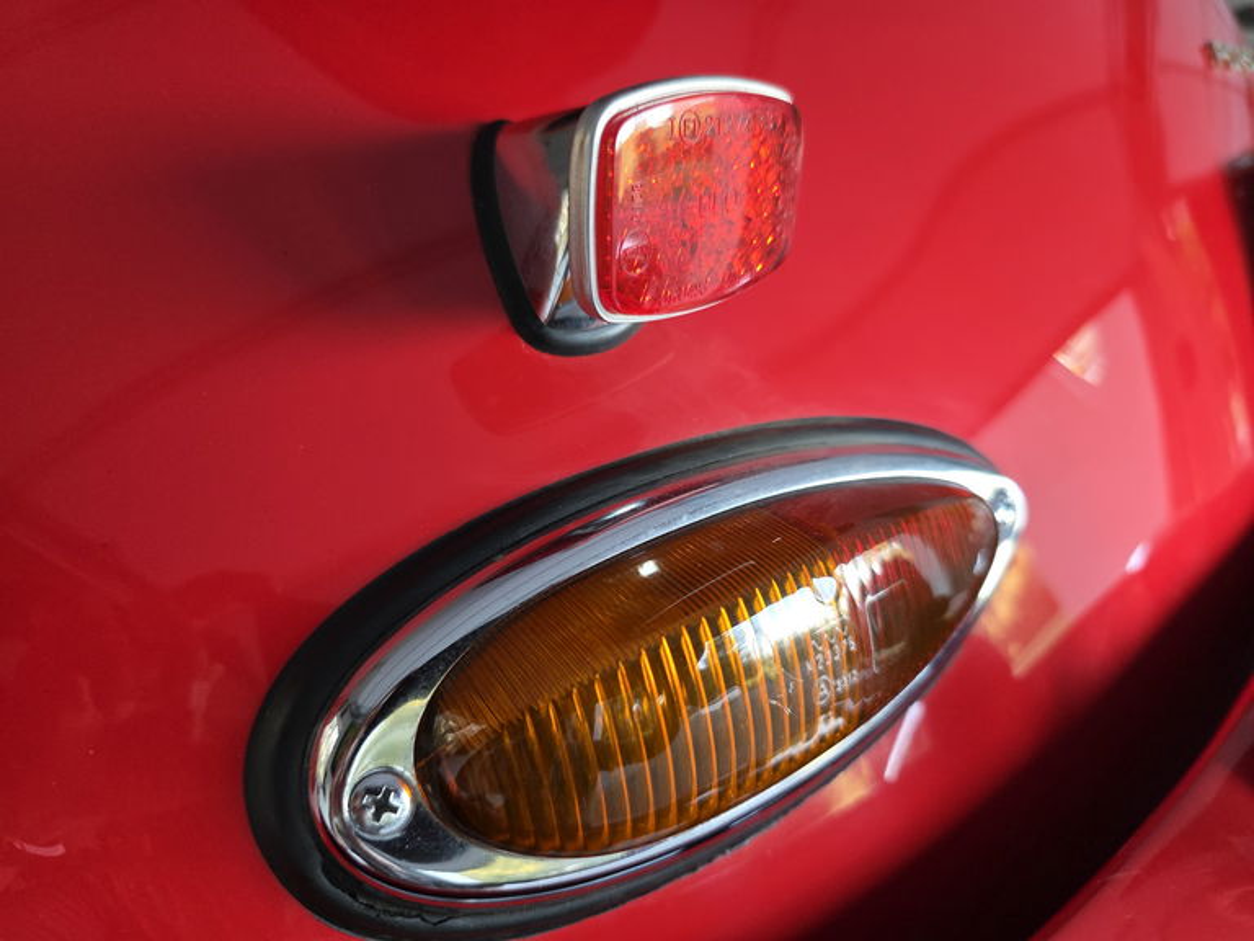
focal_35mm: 23
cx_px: 627
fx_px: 833
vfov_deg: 58.9
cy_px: 470
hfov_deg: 73.9
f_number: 1.7
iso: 250
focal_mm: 6.3
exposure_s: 1/120
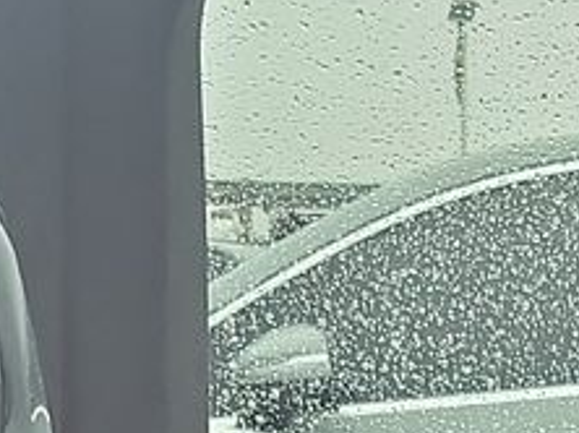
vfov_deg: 7.6
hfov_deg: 11.1
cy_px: 1281
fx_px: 2891
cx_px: 777
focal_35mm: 173
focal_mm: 6.7
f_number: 1.8
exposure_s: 1/59
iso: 272
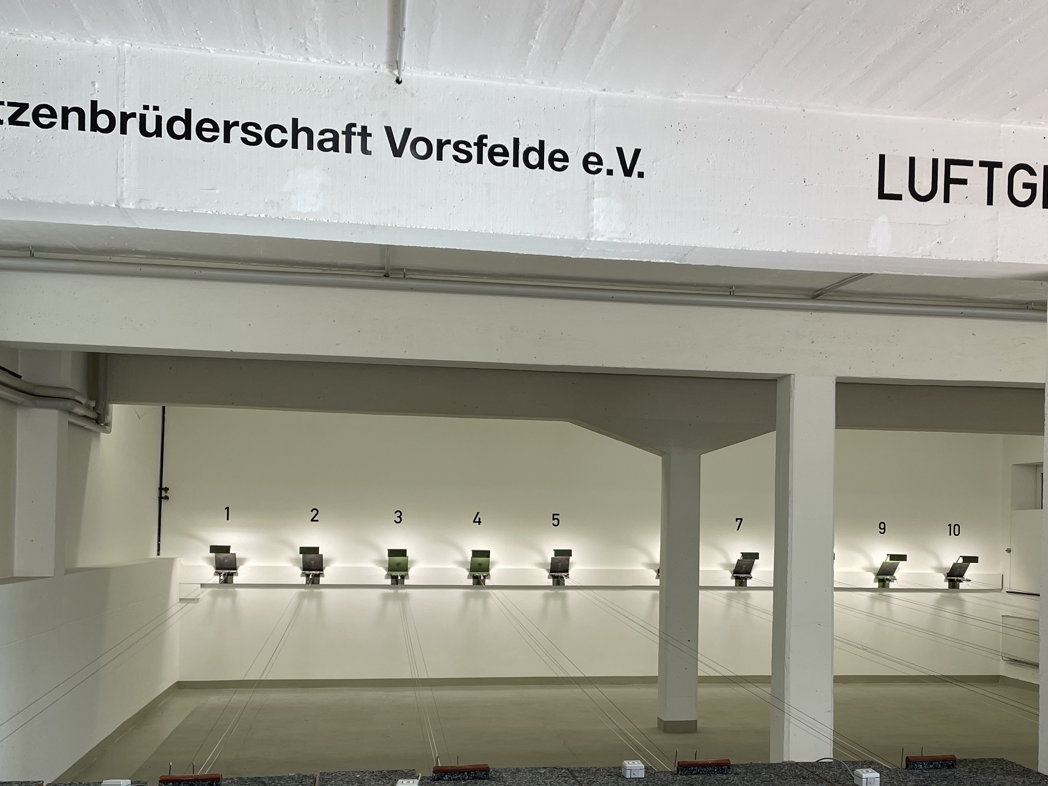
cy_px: 521
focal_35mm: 41
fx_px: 1241
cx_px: 630
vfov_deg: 34.8
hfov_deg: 45.5
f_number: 1.6
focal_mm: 4.2
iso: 32
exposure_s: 1/100
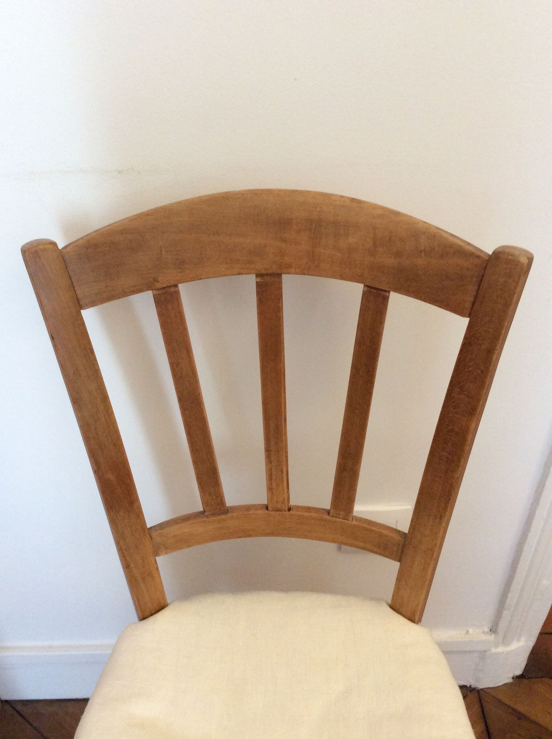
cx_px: 276
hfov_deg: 44.1
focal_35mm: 32
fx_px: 682
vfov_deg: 56.9
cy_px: 370
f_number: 2.4
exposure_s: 1/25
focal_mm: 3.3
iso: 200
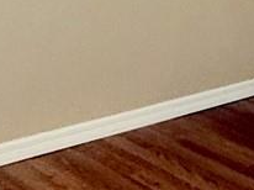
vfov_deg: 13.0
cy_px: -76
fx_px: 799
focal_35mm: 109
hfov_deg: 17.8
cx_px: 219
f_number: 2.2
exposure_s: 1/60
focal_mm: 2.22
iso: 500
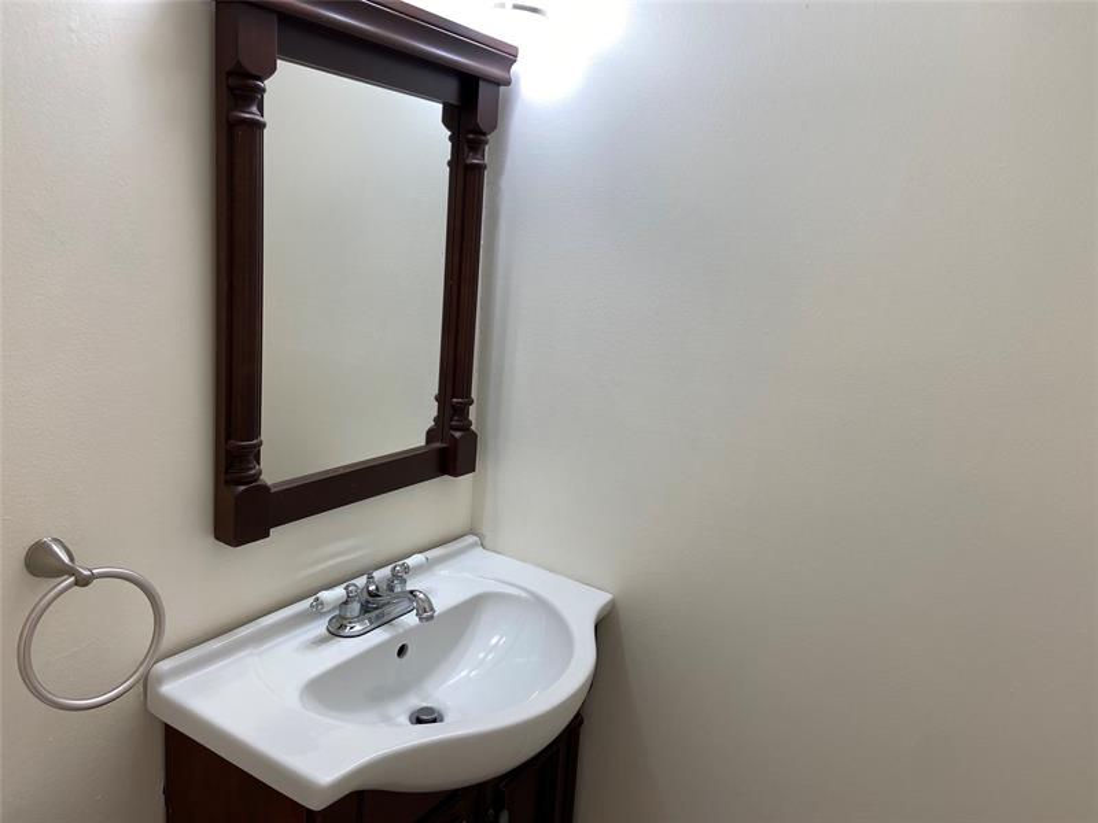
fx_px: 825
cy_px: 412
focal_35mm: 26
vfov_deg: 53.1
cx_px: 549
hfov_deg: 67.3
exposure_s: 1/120
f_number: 1.8
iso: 40
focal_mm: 4.25
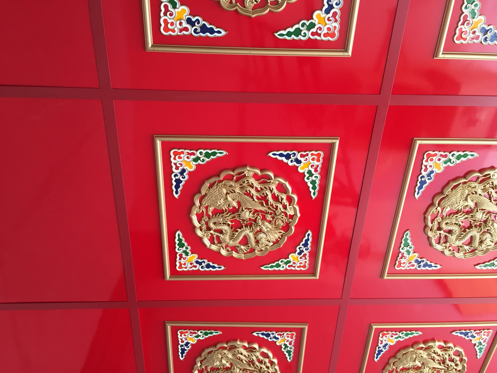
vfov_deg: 48.2
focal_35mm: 29
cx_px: 248
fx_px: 416
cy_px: 186
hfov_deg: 61.7
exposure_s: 1/30
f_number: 2.2
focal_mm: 4.15
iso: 32
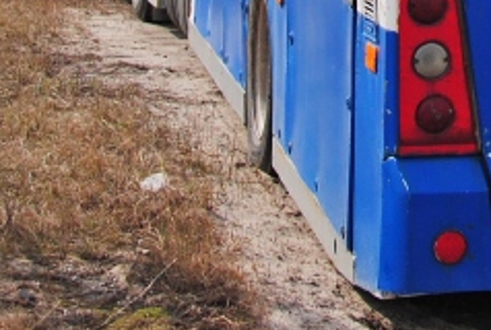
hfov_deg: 12.6
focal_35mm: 159
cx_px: 611
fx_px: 2167
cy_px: -407
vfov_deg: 8.1
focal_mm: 21
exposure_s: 1/1000
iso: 100
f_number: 3.8
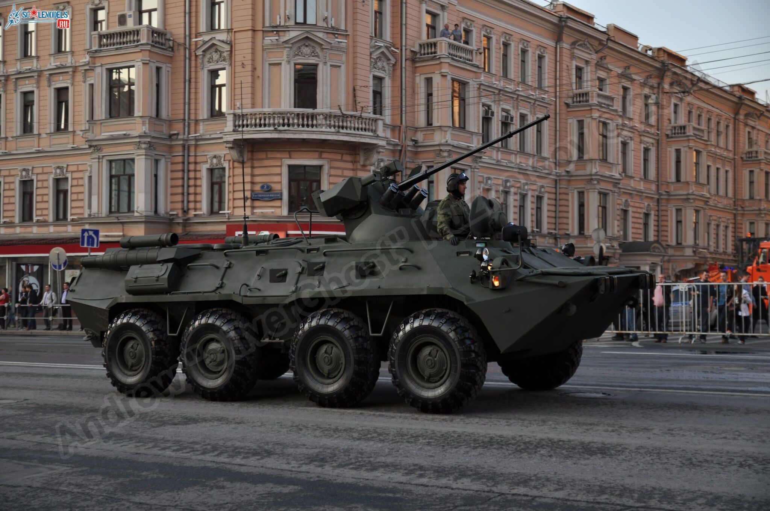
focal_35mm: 57
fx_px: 1218
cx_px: 385
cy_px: 256
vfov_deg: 23.7
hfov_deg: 35.1
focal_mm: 38
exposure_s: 1/320
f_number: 2.8
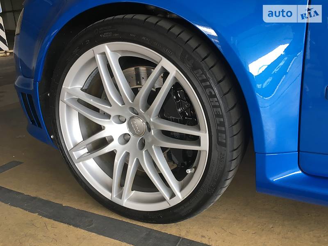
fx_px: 275
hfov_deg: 61.7
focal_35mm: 29
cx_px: 164
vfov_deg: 48.2
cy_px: 123
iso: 25
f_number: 2.2
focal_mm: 4.2
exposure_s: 1/33
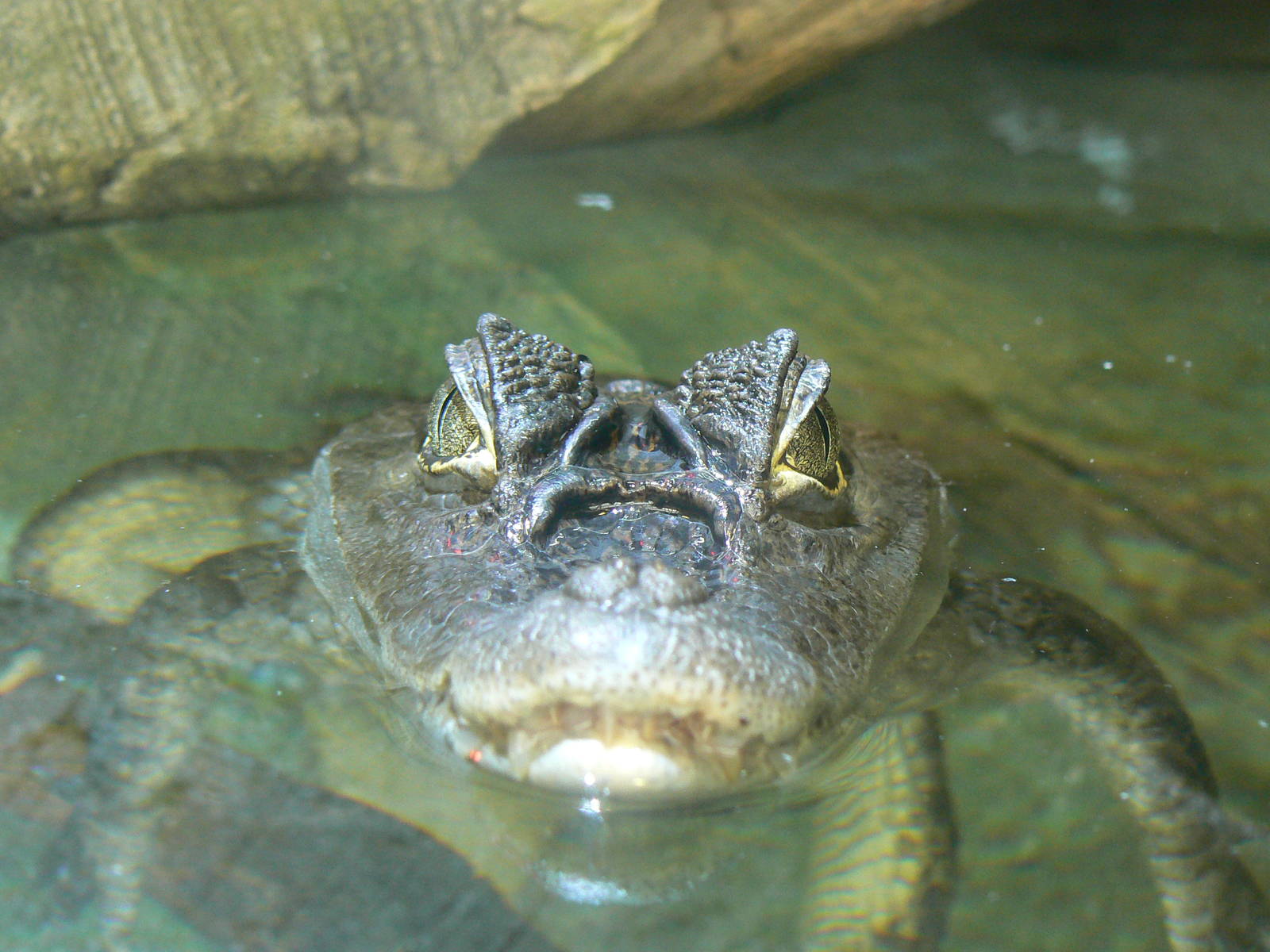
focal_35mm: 95
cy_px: 476
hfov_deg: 20.7
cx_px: 635
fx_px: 3485
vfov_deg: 15.6
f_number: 3.2
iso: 200
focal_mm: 15.8
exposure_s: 1/30
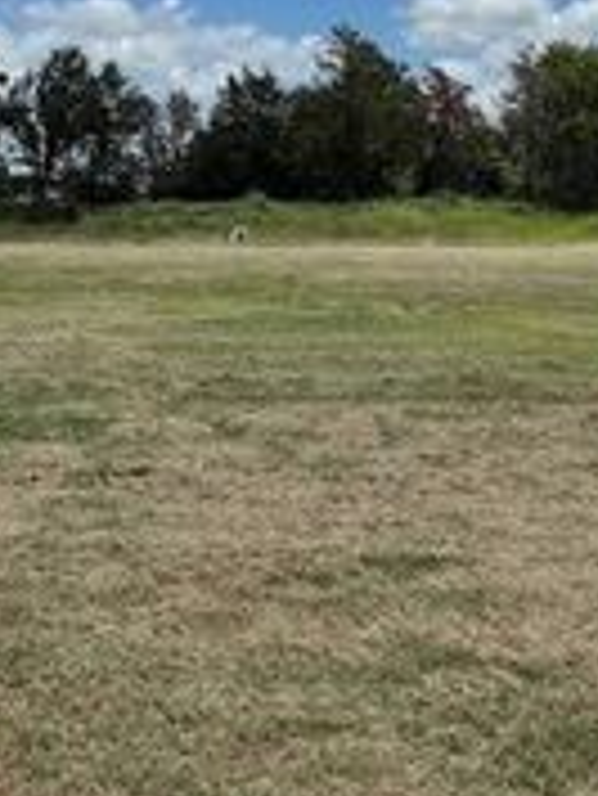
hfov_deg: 29.4
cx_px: 418
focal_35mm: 49
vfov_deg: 36.1
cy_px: 56
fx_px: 1127
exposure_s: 1/3040
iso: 32
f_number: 1.8
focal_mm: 1.57
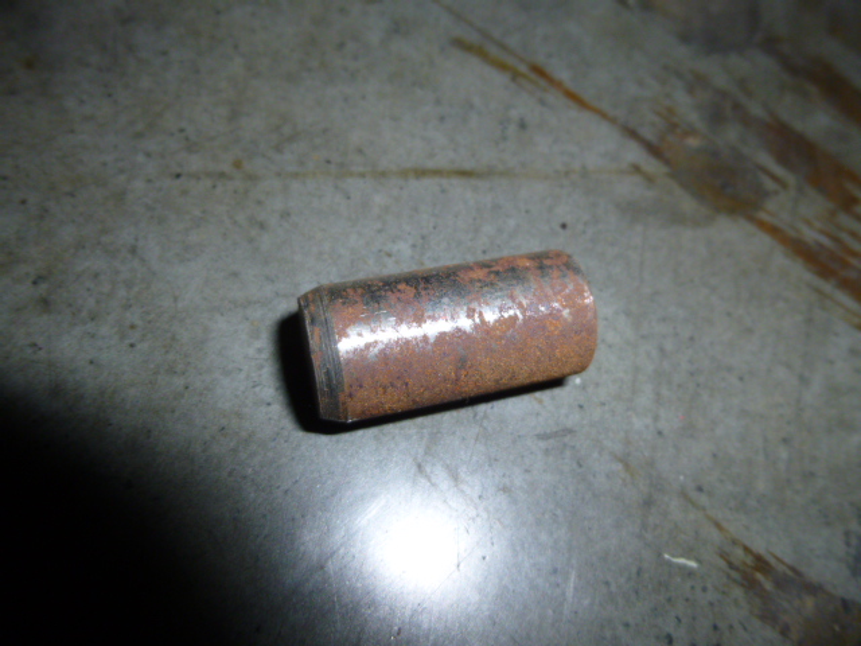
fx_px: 622
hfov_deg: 69.4
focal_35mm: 25
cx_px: 430
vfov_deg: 54.9
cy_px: 323
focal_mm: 4.5
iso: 100
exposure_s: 1/60
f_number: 3.1
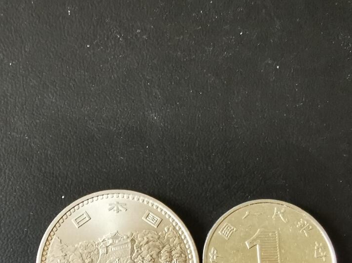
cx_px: 168
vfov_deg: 27.4
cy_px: 241
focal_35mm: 51
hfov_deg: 37.5
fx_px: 518
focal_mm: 2.35
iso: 320
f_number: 2.2
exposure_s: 1/33.3
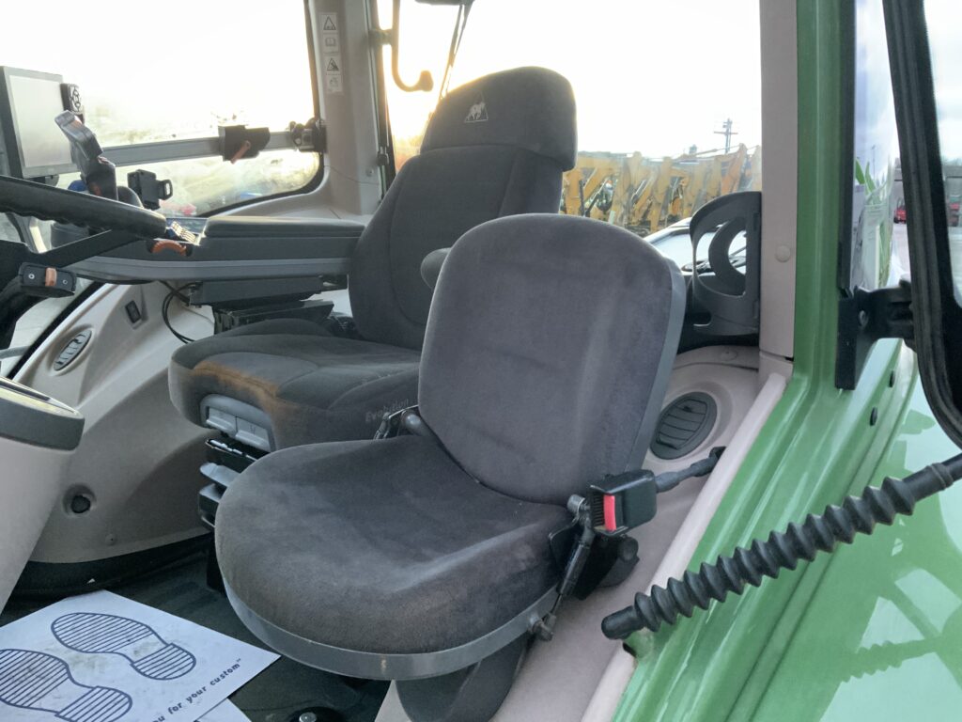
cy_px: 361
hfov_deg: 61.7
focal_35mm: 29
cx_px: 481
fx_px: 806
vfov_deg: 48.2
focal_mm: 3
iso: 320
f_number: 1.8
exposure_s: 1/59
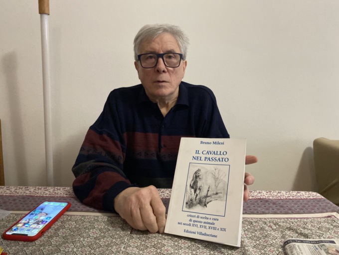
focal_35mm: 26
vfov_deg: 53.1
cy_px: 128
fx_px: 255
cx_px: 170
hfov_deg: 67.3
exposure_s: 1/25
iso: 500
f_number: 1.8
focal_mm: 4.25
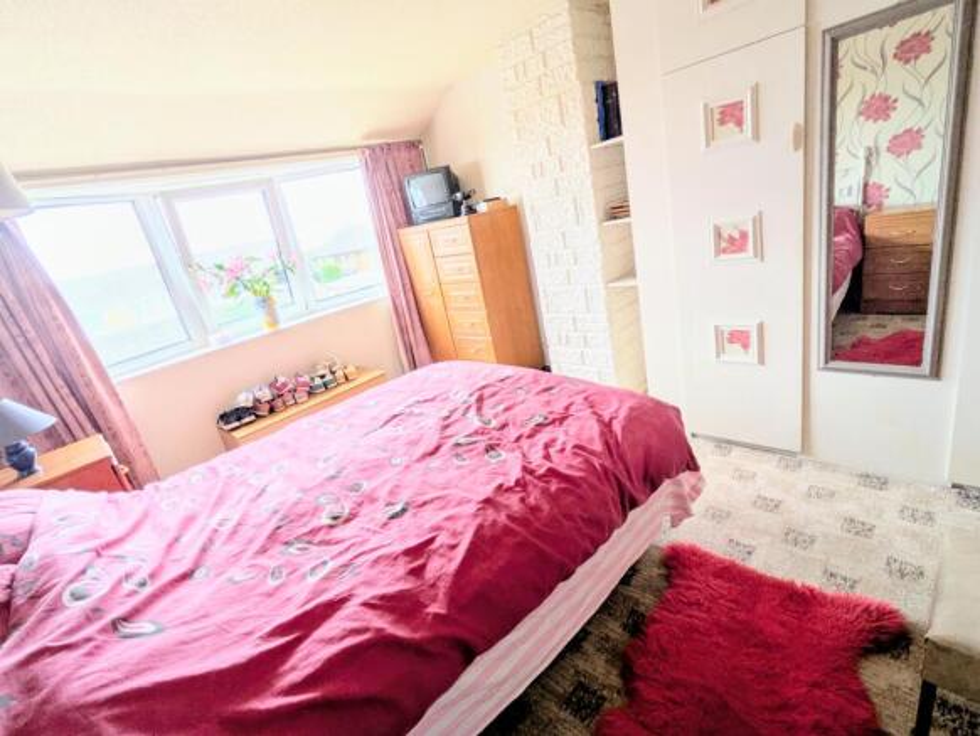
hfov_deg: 102.0
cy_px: 368
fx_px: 397
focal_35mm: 14
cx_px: 490
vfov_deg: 85.7
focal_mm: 1.83
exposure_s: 1/191
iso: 58
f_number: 2.2
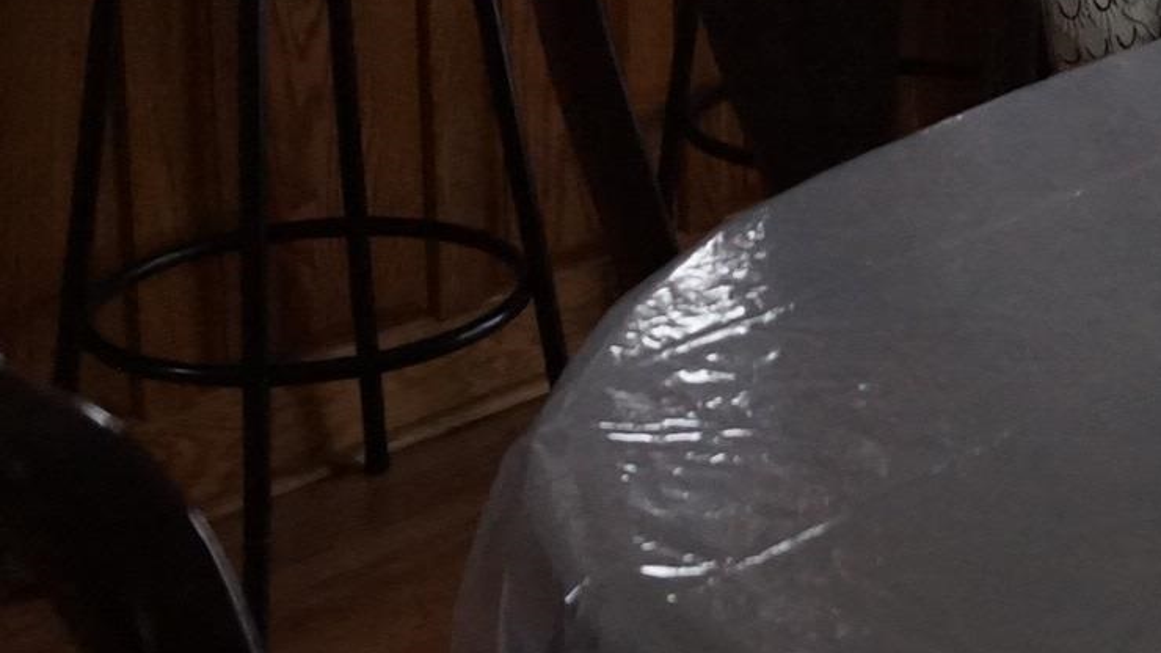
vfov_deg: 12.5
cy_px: -273
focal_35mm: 93
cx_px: 1418
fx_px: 2863
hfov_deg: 21.2
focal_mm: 16
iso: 2500
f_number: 3.5
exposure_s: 1/160
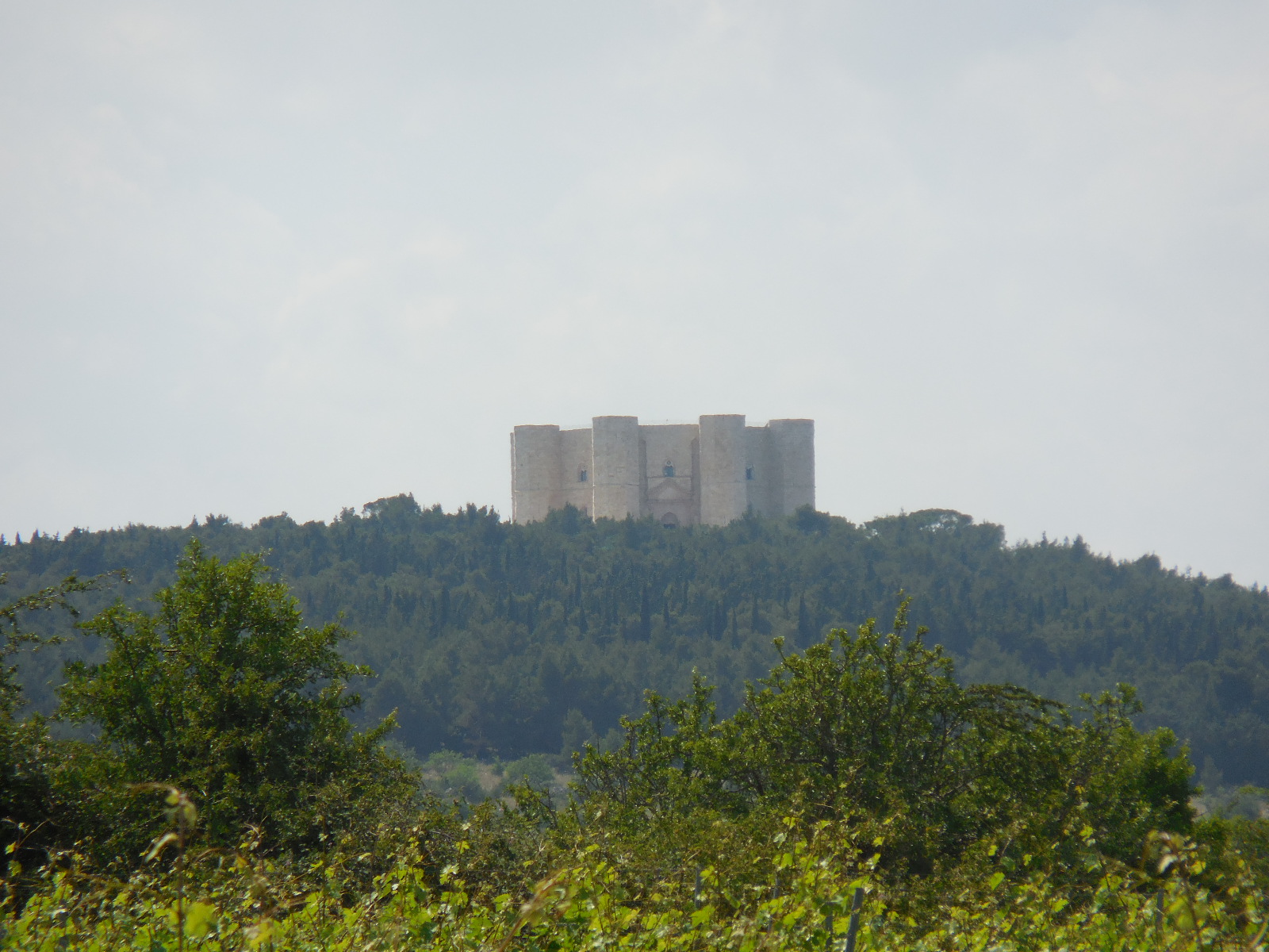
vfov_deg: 5.0
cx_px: 634
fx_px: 10998
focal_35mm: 300
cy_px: 476
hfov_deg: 6.6
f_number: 6.3
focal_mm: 54
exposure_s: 1/640
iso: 125
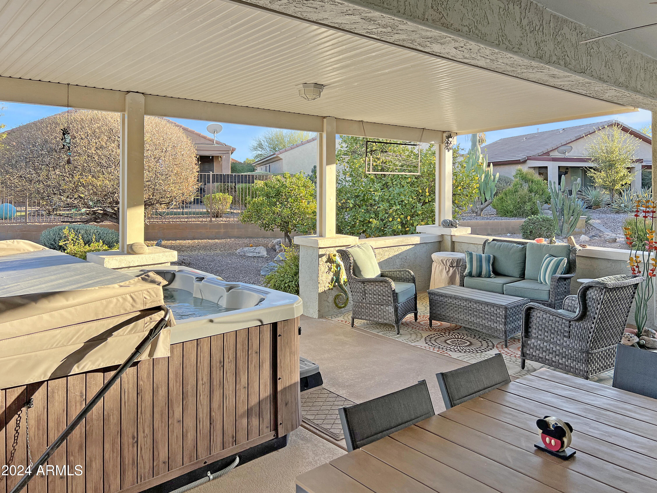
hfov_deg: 67.3
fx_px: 493
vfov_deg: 53.1
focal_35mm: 26
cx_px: 328
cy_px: 246
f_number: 1.5
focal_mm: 5.7
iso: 50
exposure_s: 1/439
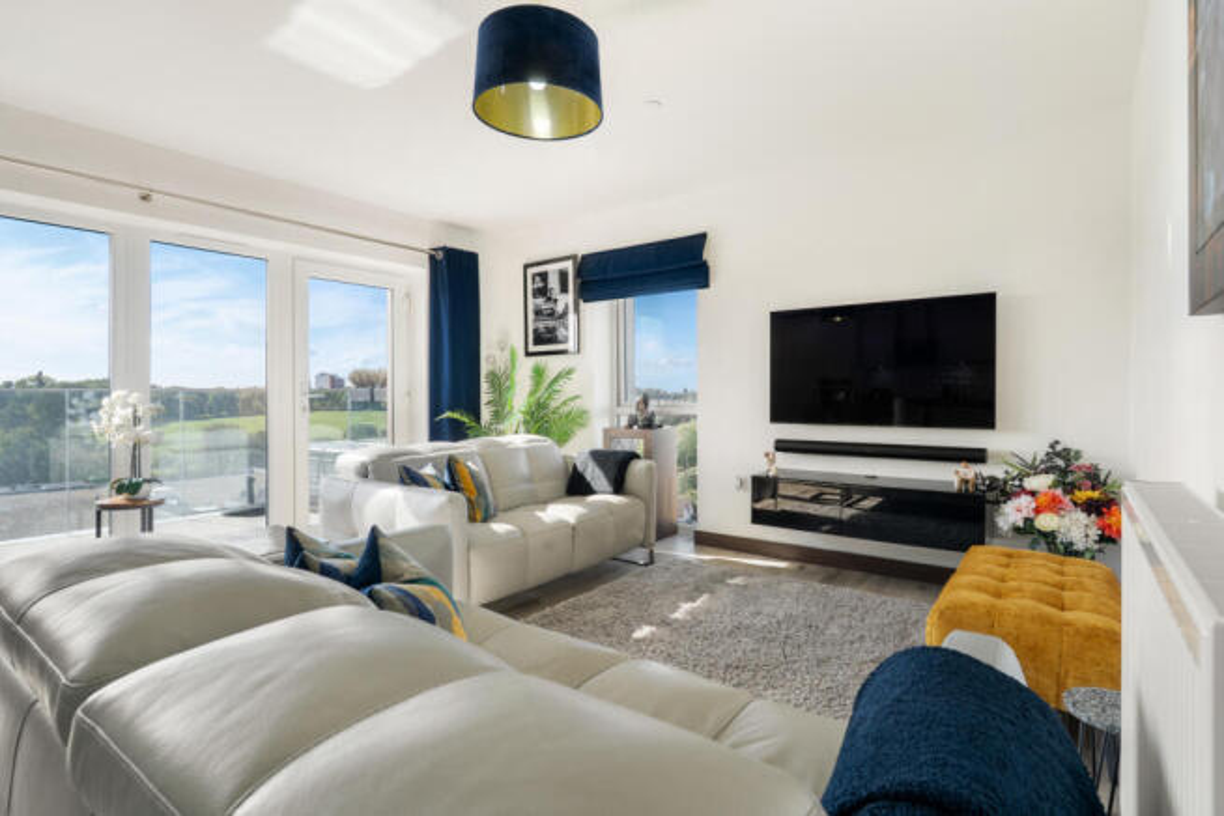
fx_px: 612
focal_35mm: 18
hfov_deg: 90.0
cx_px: 612
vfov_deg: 67.4
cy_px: 408
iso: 320
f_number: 8
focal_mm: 18
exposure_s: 1/6
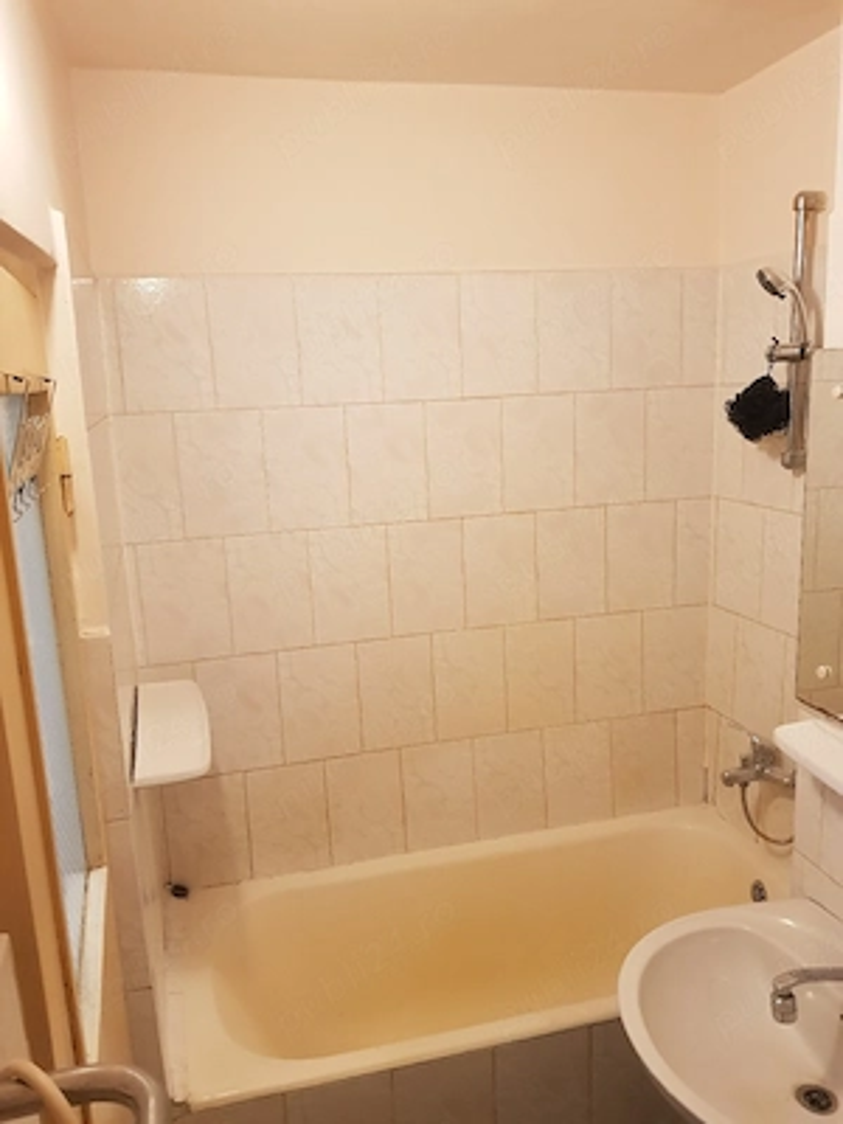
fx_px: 844
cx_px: 422
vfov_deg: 67.3
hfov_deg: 53.1
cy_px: 562
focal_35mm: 26
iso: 250
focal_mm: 4.2
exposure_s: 1/25
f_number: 1.7
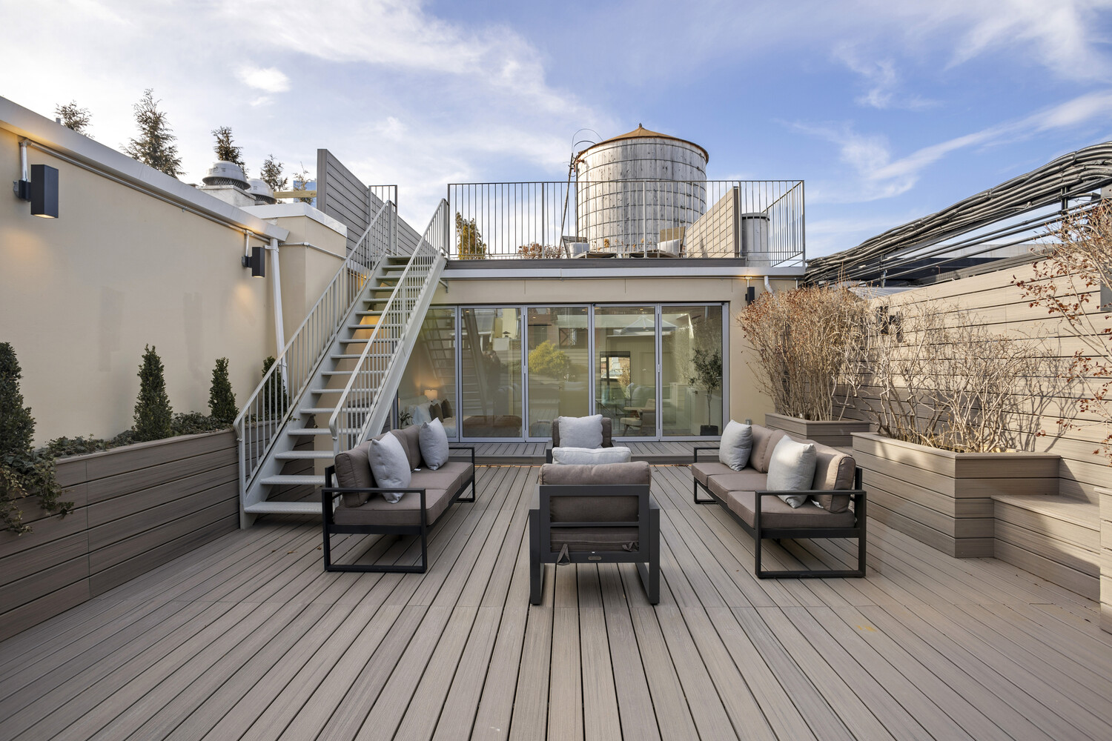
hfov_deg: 93.3
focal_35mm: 17
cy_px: 370
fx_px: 525
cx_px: 556
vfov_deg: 70.4
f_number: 8
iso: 100
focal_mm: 17
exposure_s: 1/25
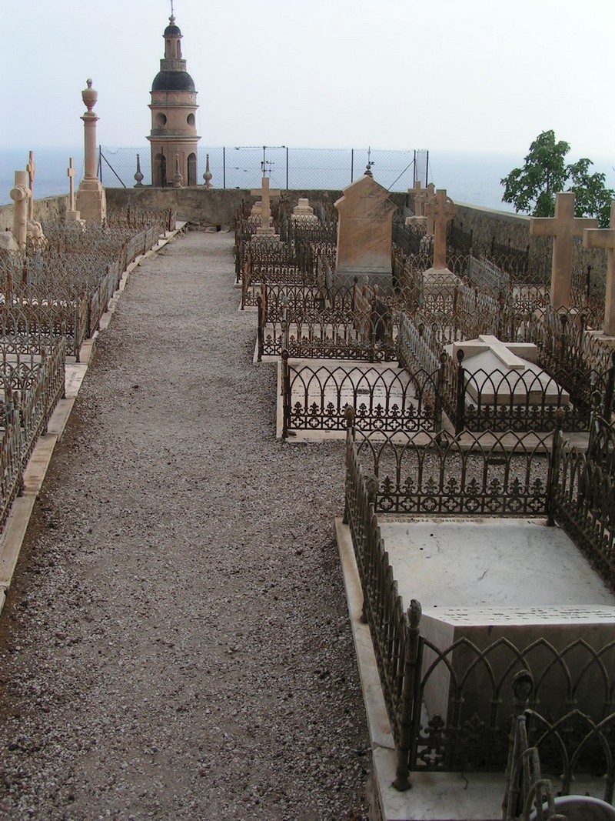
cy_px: 410
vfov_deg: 49.0
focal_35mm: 38
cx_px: 308
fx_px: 900
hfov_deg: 37.7
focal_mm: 5.8
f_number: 5.6
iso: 50
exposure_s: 1/200
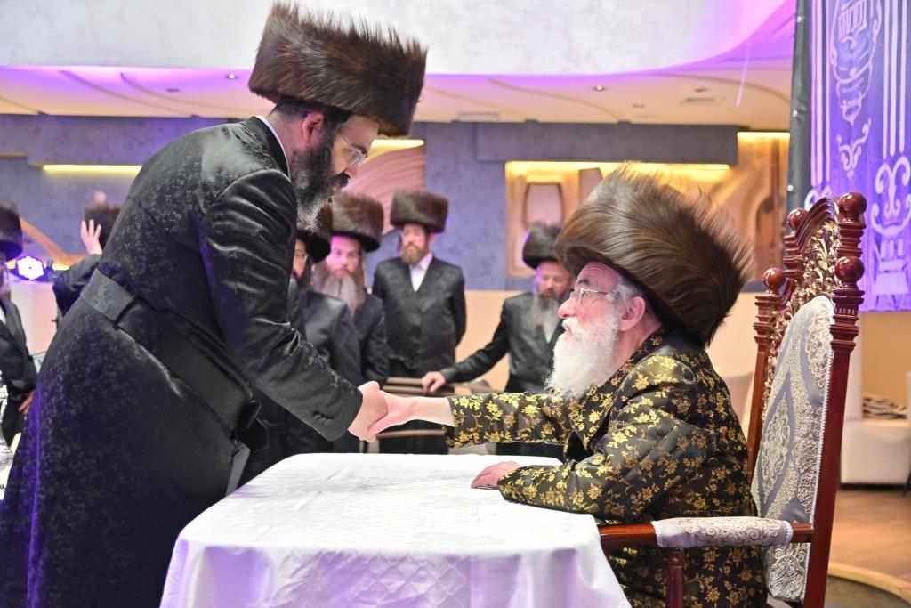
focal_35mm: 46
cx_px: 456
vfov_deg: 29.3
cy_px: 304
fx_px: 1164
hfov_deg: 42.7
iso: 1000
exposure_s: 1/125
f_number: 4
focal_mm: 46
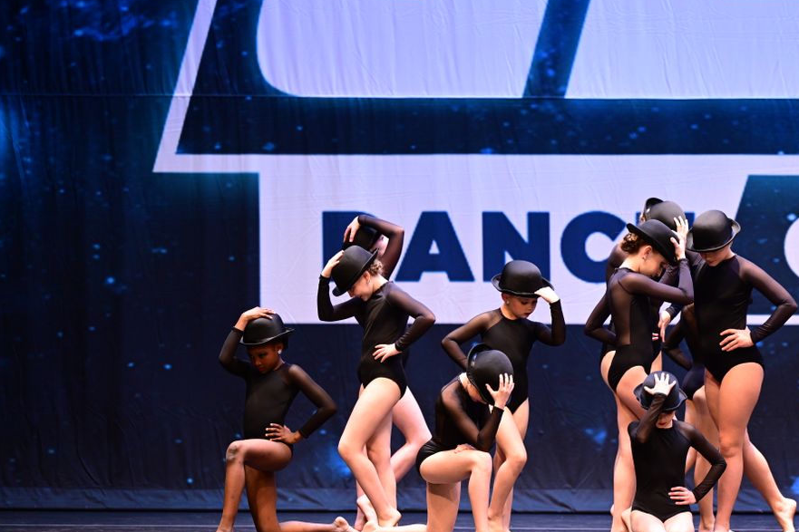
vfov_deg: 8.7
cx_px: 463
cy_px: 274
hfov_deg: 13.1
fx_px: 3484
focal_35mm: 157
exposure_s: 1/800
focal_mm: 135
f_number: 3.2
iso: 2500
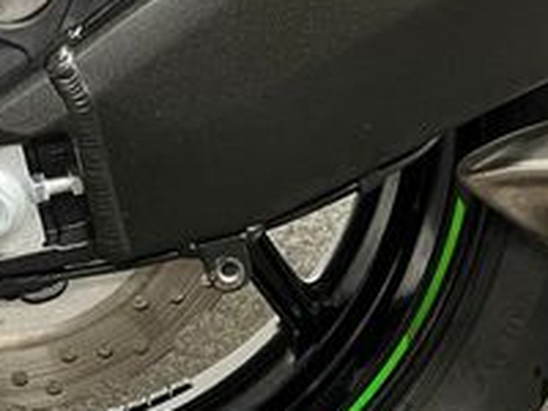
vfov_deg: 17.6
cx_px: 3
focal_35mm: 83
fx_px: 1314
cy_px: 55
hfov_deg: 22.7
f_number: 1.6
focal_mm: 5.1
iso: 500
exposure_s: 1/33
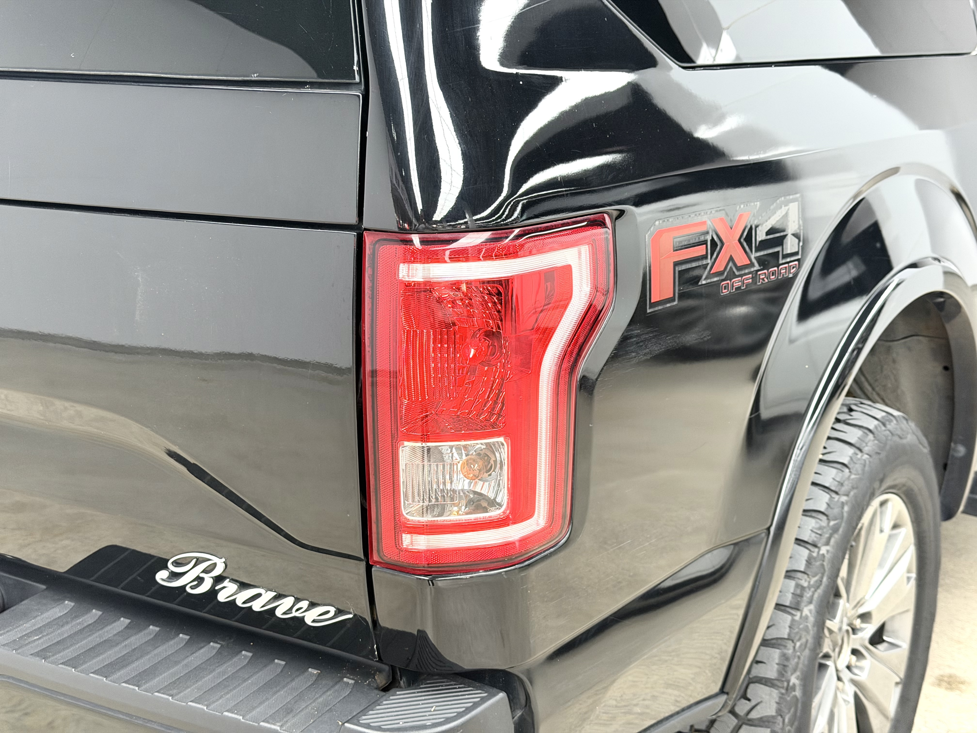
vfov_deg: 30.3
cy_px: 366
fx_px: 1355
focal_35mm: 48
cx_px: 488
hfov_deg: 39.7
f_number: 1.78
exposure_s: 1/100
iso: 125
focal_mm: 6.76
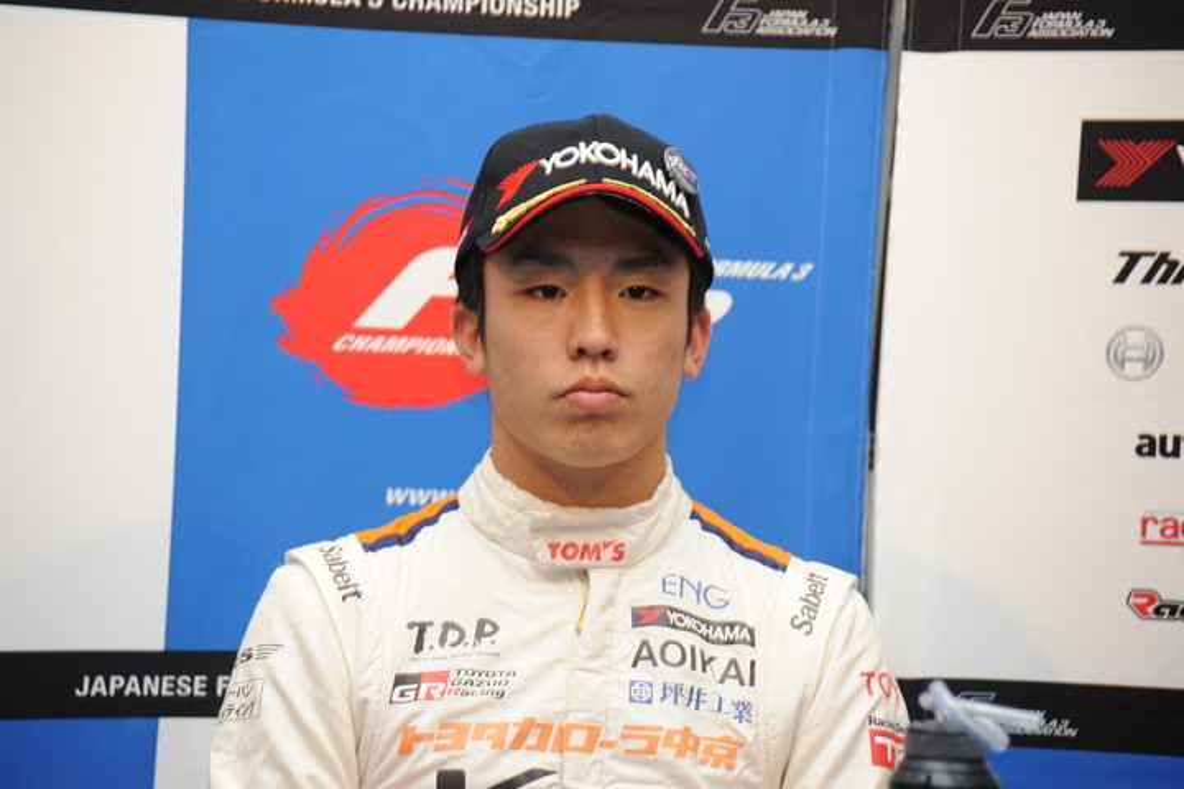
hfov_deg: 10.3
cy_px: 394
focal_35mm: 200
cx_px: 592
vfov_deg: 6.9
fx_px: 6577
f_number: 6.7
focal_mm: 200
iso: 800
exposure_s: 1/60
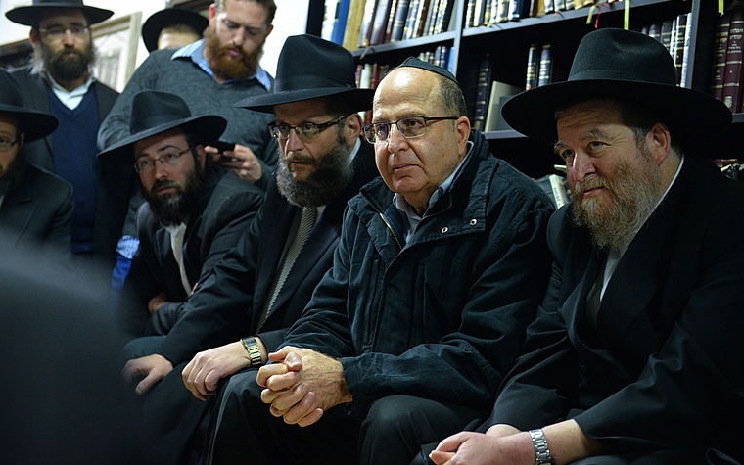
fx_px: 1196
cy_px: 222
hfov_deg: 34.5
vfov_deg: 22.0
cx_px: 391
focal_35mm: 59
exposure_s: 1/60
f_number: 3.5
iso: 2500
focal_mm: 55
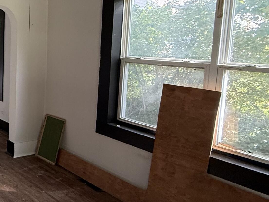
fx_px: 295
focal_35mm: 38
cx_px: -79
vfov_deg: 37.5
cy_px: 75
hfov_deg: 34.7
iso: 200
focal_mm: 2.22
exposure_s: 1/99
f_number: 2.2
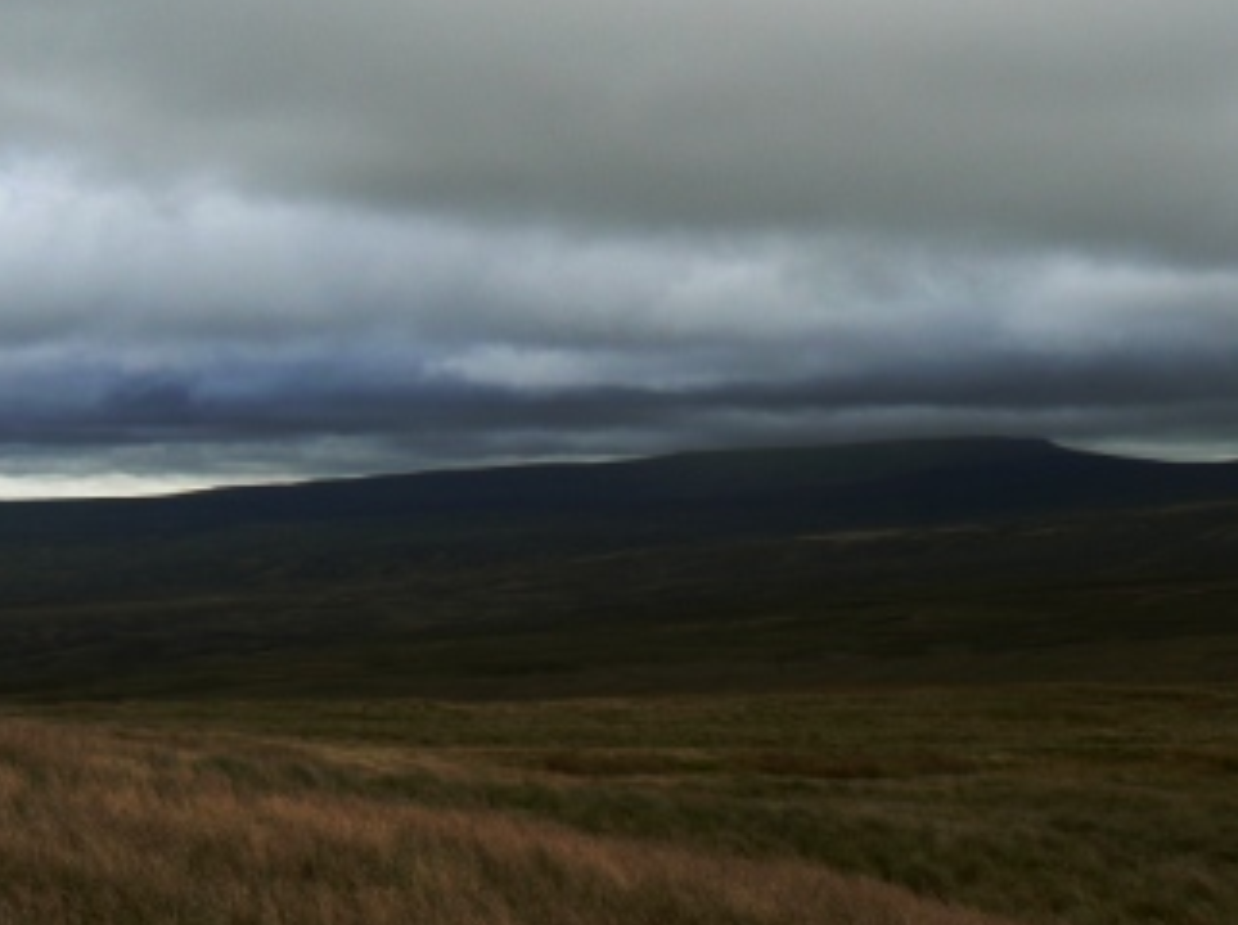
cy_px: 393
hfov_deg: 31.2
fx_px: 2215
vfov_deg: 23.6
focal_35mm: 62
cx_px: 702
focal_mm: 7.6
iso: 80
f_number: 5.6
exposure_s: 1/250
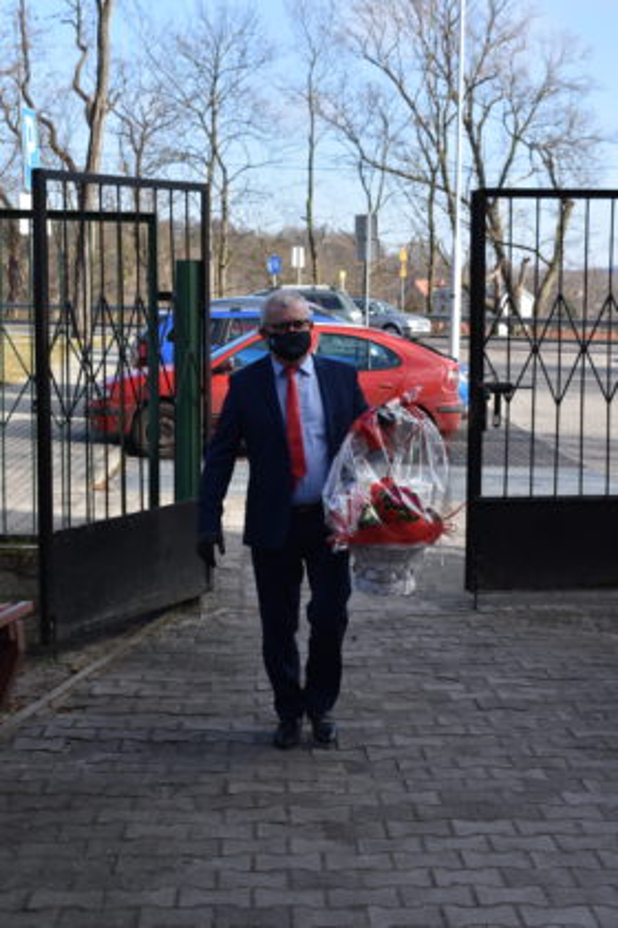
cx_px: 309
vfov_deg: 35.1
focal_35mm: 57
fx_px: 1468
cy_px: 464
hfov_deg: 23.8
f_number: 8
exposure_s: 1/500
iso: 360
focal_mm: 38
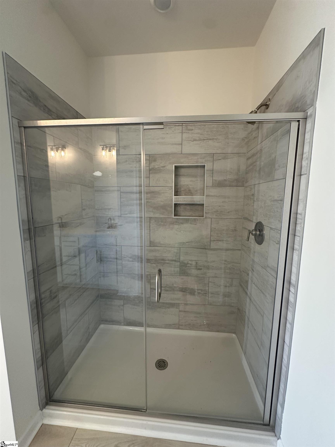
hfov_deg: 85.7
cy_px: 224
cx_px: 168
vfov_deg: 102.1
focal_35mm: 14
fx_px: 181
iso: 200
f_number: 2.2
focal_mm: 2.22
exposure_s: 1/120
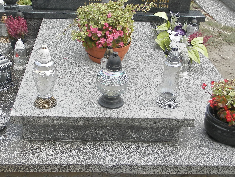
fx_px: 353
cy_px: 71
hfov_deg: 36.8
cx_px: 103
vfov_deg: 28.0
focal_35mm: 52
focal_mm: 4.5
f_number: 3.1
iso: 80
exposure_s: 1/250
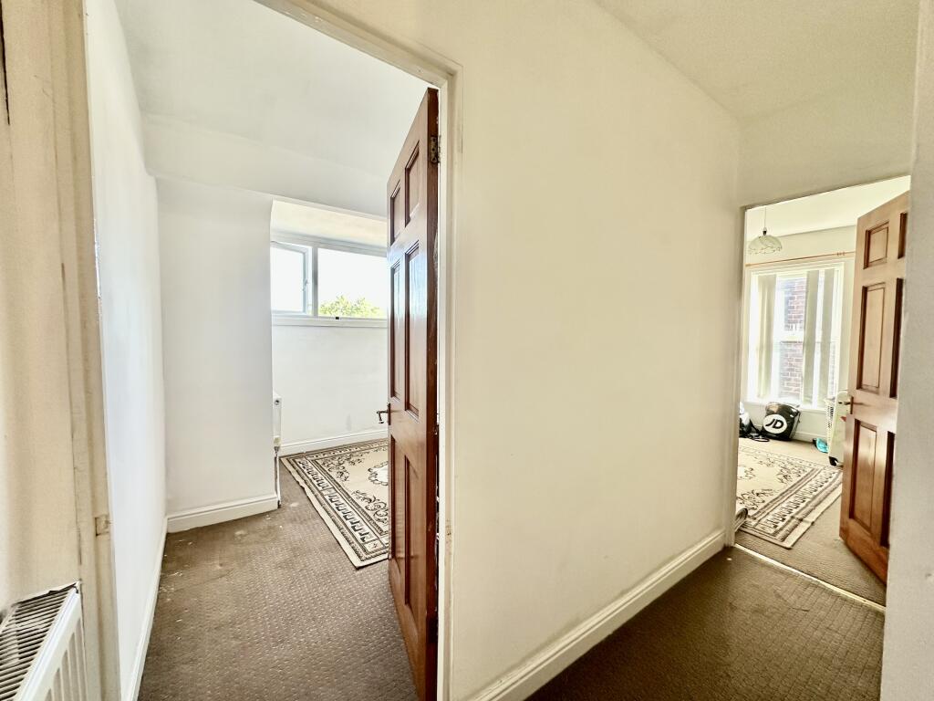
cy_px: 350
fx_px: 378
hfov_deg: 102.1
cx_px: 467
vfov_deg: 85.7
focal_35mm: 14
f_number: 2.2
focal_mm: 2.22
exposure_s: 1/99
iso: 125
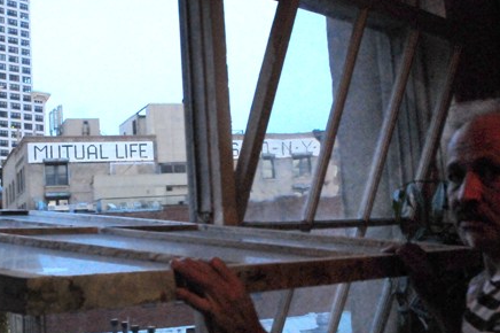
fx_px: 763
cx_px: 171
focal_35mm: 55
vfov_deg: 24.6
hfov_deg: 35.9
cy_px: 140
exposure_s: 1/15
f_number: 9
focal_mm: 20
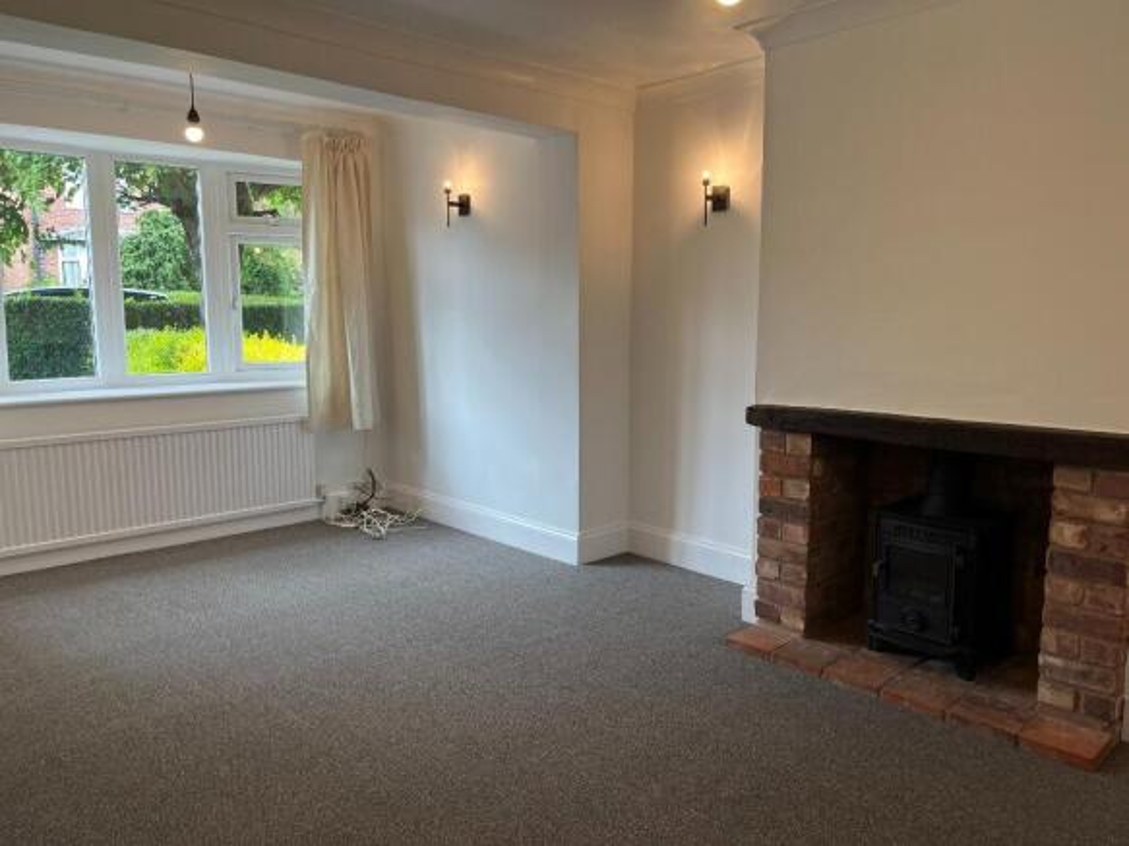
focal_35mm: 26
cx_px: 564
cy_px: 423
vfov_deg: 53.0
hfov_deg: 67.3
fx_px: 848
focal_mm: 5.1
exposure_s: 1/100
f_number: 1.6
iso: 50
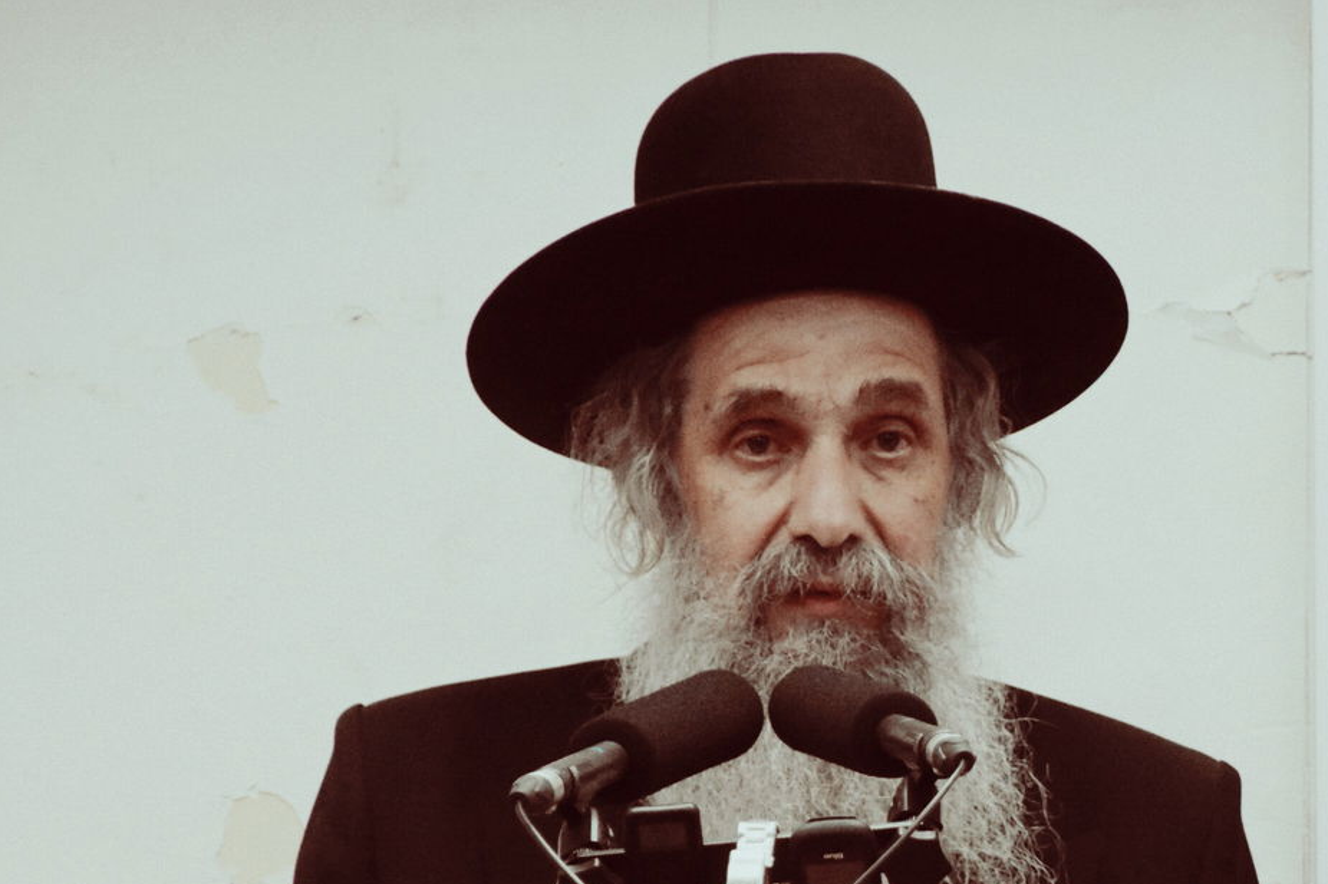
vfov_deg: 2.2
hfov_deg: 3.4
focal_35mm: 613
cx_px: 999
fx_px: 22604
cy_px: 645
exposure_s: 1/1000
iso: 5000
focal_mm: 270
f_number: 6.3
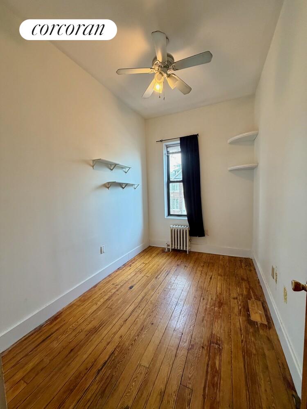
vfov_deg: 102.1
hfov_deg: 85.7
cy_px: 204
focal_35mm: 14
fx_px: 166
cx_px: 154
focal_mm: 2.22
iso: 200
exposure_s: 1/60
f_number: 2.2
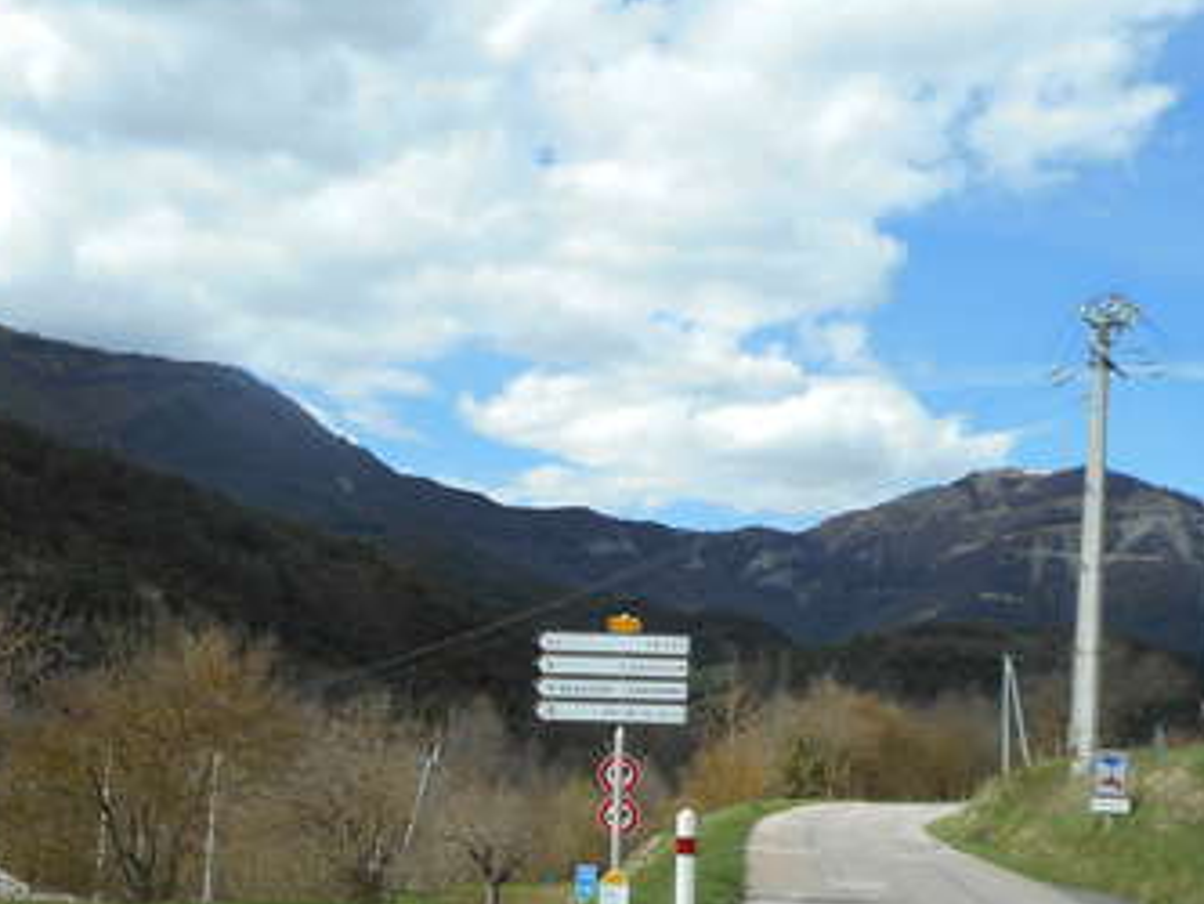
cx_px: 575
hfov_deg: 42.1
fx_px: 1566
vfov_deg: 31.6
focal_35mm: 45
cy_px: 683
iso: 80
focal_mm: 4.5
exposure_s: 1/640
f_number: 3.7
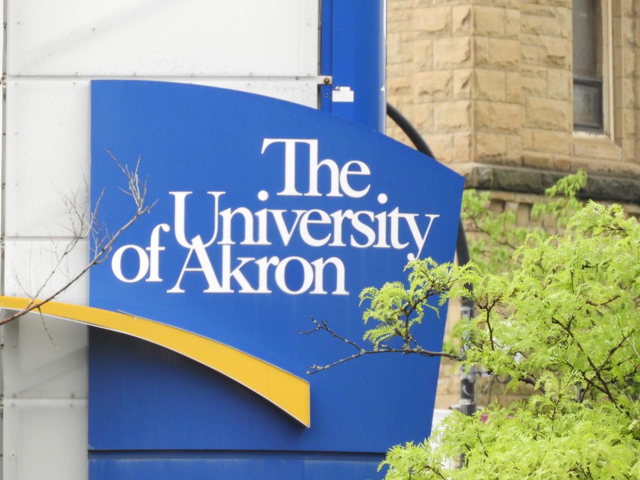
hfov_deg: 4.0
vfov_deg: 3.0
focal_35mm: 500
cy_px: 240
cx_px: 320
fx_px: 9244
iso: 400
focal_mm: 89.6
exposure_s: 1/200
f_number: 5.6
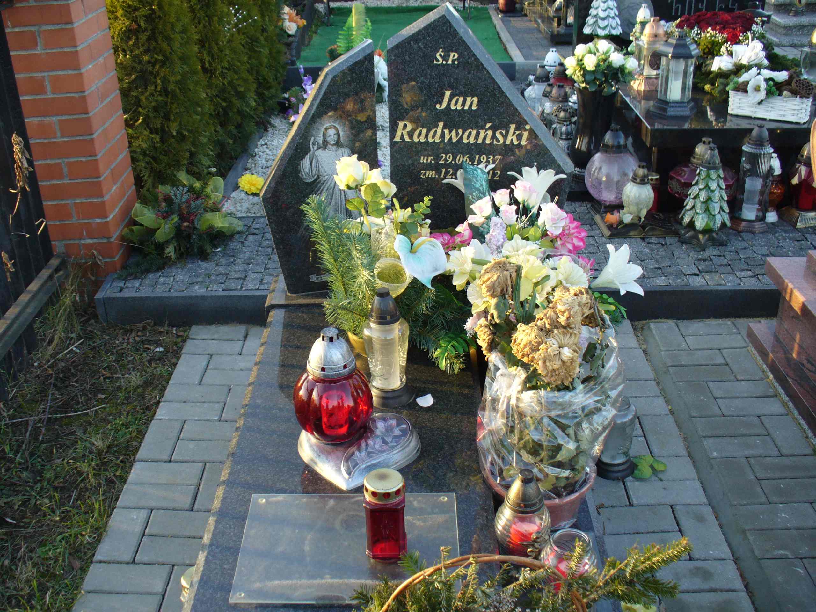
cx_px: 408
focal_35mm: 37
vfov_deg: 38.7
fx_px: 872
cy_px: 306
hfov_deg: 50.1
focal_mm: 6.1
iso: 80
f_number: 2.8
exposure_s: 1/80
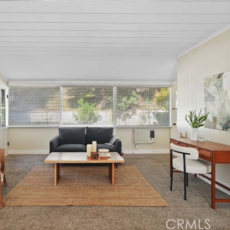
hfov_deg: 70.9
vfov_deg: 72.1
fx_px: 158
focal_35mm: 21
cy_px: 114
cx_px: 86
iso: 400
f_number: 4
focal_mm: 16
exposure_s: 1/15
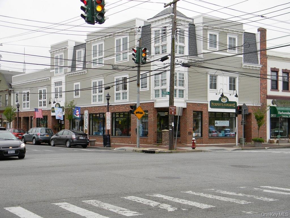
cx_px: 145
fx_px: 394
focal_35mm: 47
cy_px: 109
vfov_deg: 30.9
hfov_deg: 40.4
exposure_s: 1/168
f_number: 3.9
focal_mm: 8.6
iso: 80
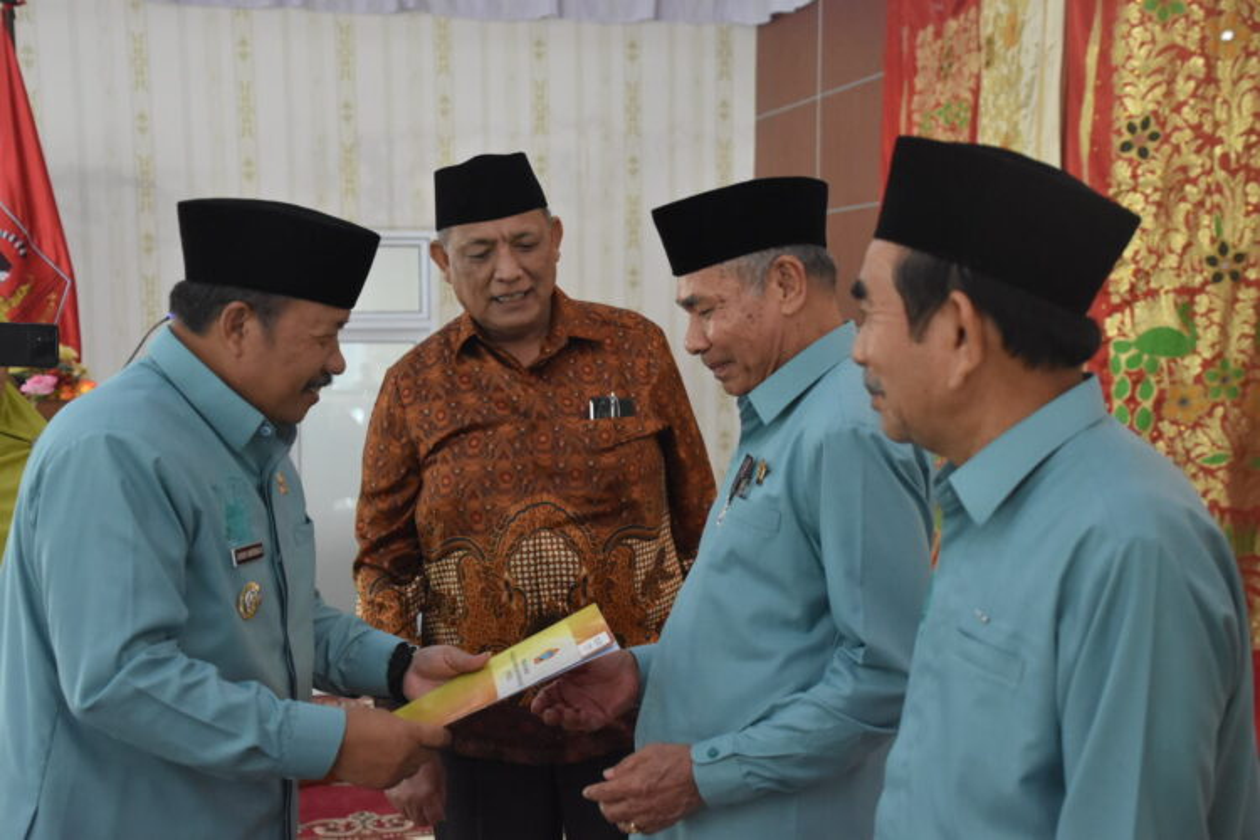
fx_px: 7087
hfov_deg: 10.2
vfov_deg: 6.8
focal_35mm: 202
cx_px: 630
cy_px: 420
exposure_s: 1/250
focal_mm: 135
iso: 2500
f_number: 6
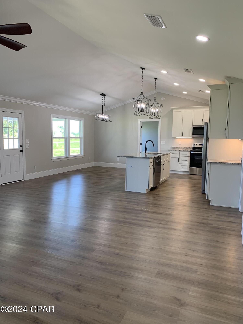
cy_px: 162
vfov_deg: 67.3
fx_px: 243
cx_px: 122
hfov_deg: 53.1
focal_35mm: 26
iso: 50
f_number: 1.8
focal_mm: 4.25
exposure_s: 1/60
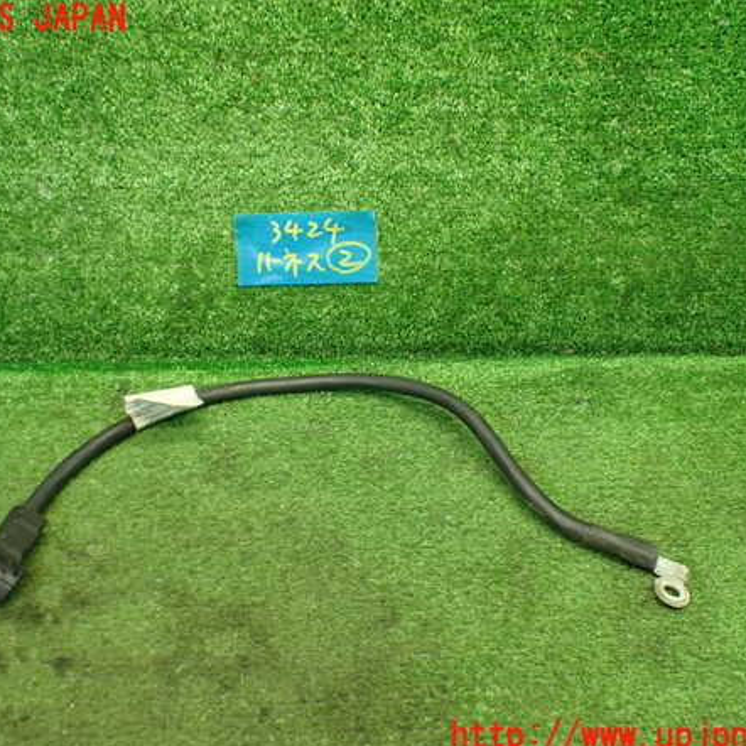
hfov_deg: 45.9
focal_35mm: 36
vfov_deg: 46.0
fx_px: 878
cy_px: 378
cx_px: 326
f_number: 2.3
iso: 800
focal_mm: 5.4
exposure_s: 1/125
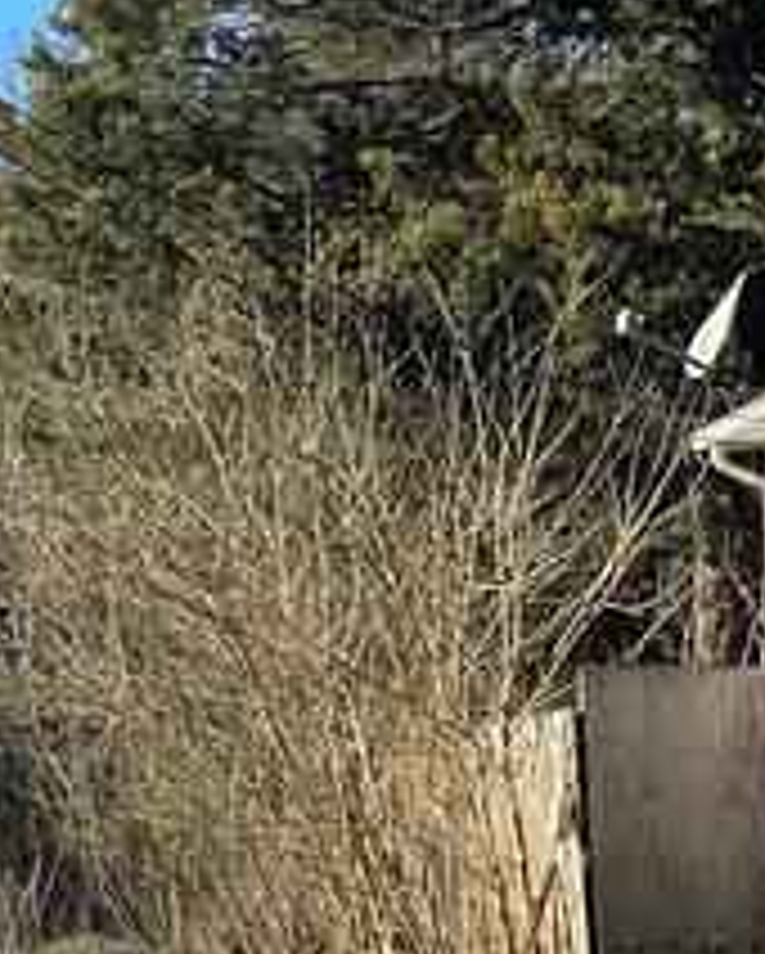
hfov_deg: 10.6
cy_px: 153
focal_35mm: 129
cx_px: -954
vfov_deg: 14.8
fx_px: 3646
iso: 32
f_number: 1.6
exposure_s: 1/1531
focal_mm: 4.2
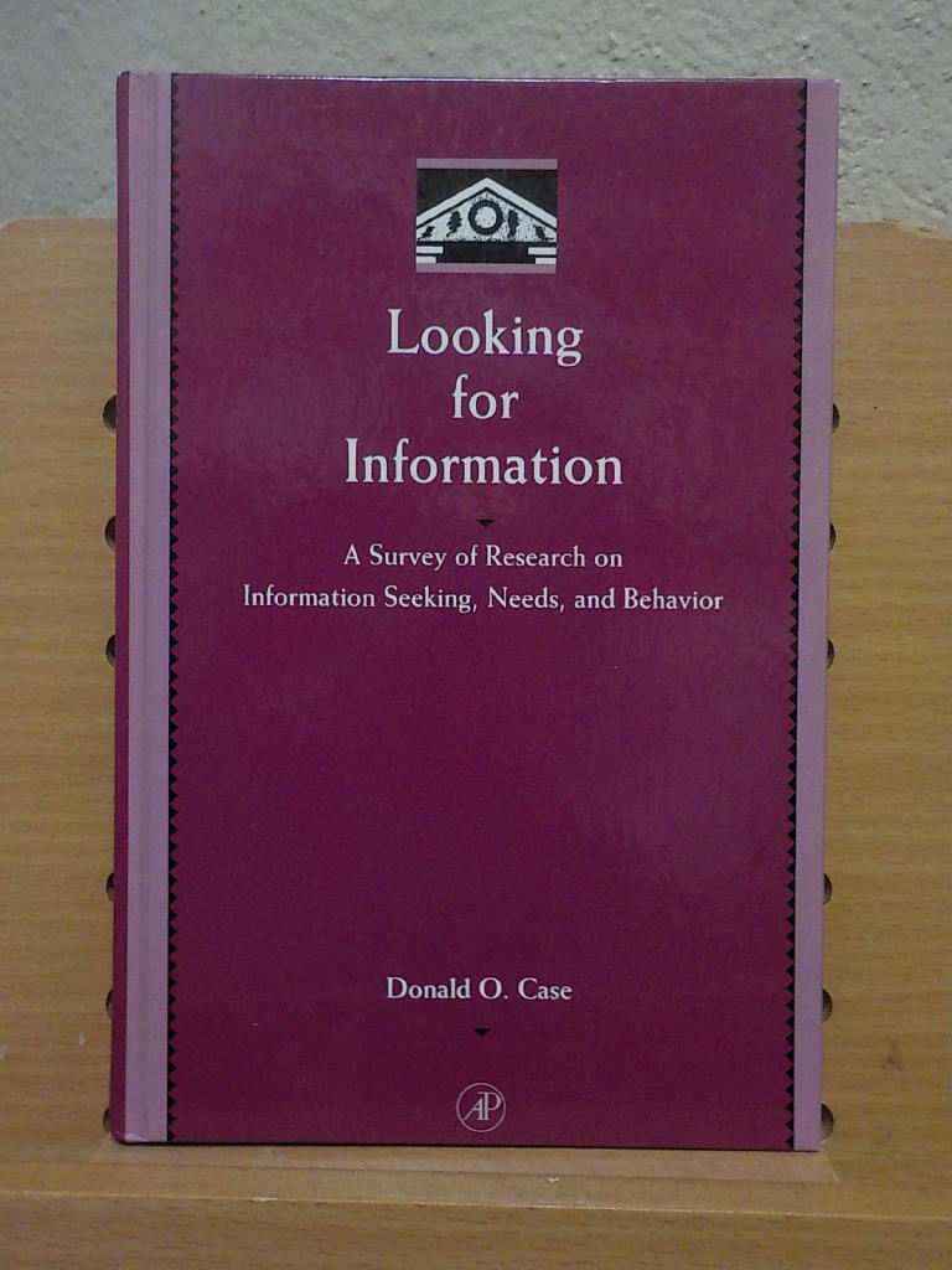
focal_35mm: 30
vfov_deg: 60.0
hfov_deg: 46.8
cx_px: 476
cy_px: 635
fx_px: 1100
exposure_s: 1/15
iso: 450
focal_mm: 4.1
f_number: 3.3
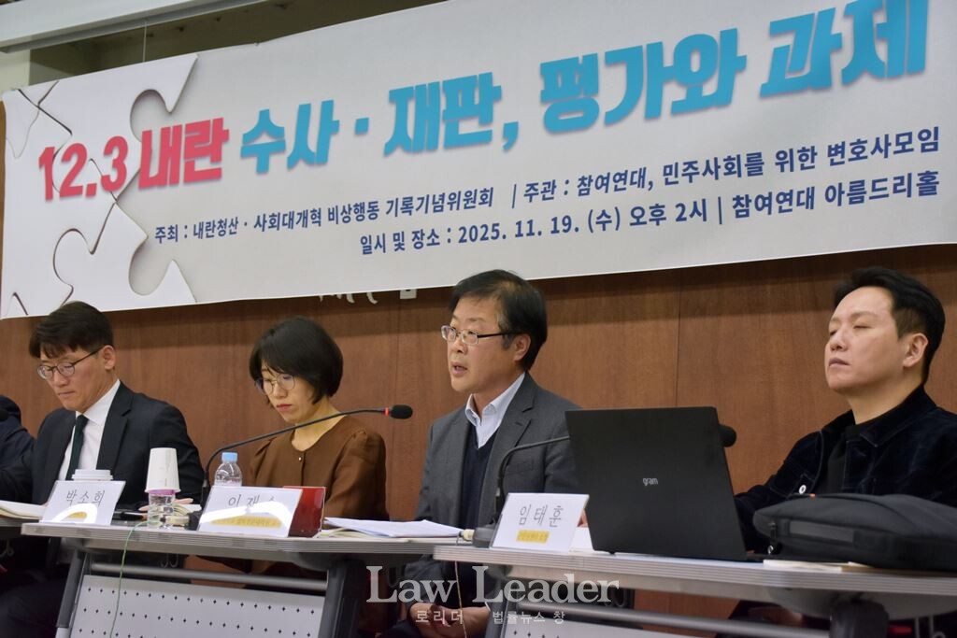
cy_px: 319
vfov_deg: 20.6
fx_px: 1755
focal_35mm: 66
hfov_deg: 30.5
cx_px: 478
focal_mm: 44
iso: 800
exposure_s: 1/200
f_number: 4.8
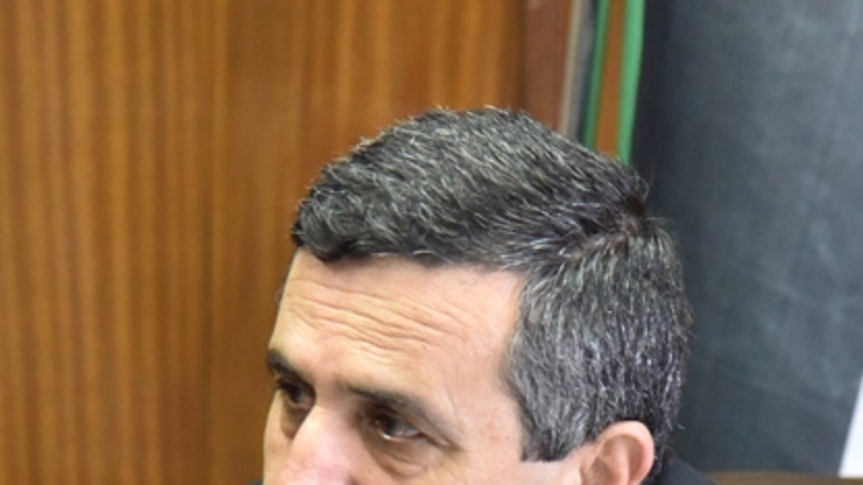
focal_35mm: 289
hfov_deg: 7.5
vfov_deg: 4.2
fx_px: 6613
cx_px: 382
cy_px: 586
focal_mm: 112
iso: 2500
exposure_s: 1/80
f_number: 4.5
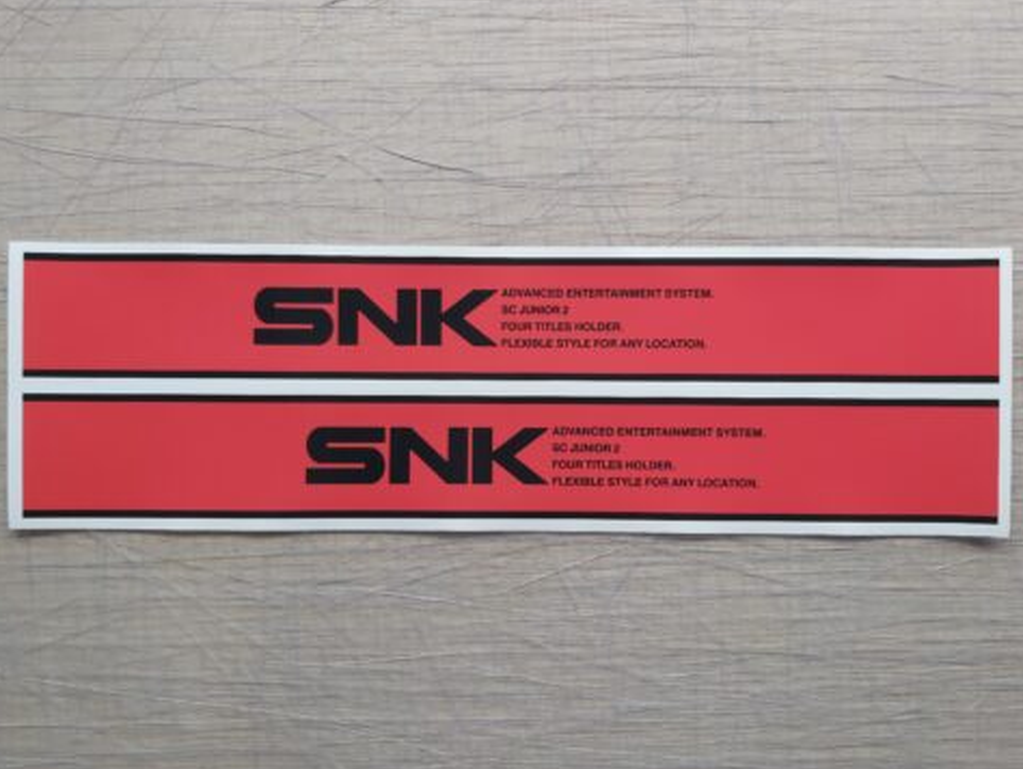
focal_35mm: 28
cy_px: 388
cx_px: 505
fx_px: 828
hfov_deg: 63.4
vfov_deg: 49.8
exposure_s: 1/50
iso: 100
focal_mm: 3.92
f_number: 1.7
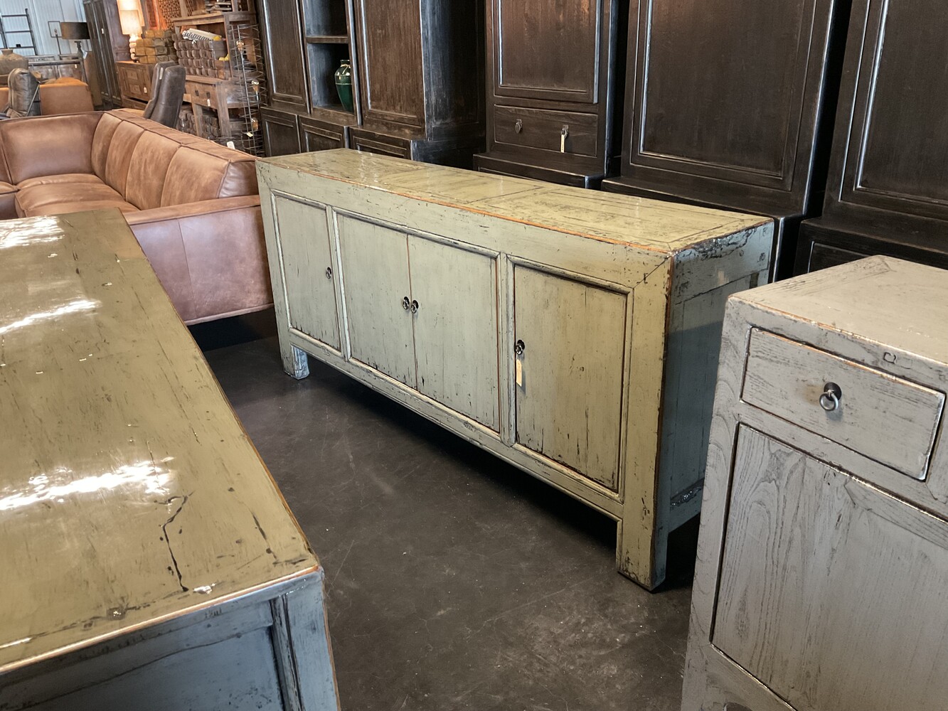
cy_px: 356
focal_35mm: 29
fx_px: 794
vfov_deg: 48.2
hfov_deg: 61.7
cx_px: 474
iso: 320
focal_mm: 3
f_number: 1.8
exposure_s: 1/25
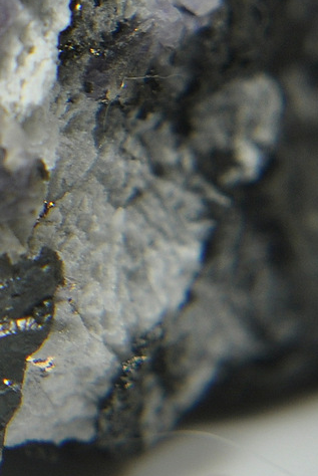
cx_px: -71
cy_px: -107
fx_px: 2406
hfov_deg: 7.5
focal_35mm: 182
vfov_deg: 11.1
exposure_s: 1/100
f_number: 8
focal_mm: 46
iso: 200
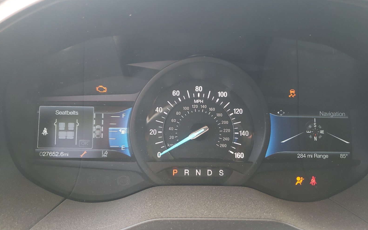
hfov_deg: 66.5
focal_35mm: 28
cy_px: 128
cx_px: 186
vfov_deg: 44.5
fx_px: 281
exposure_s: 1/60.2
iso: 60
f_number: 1.5
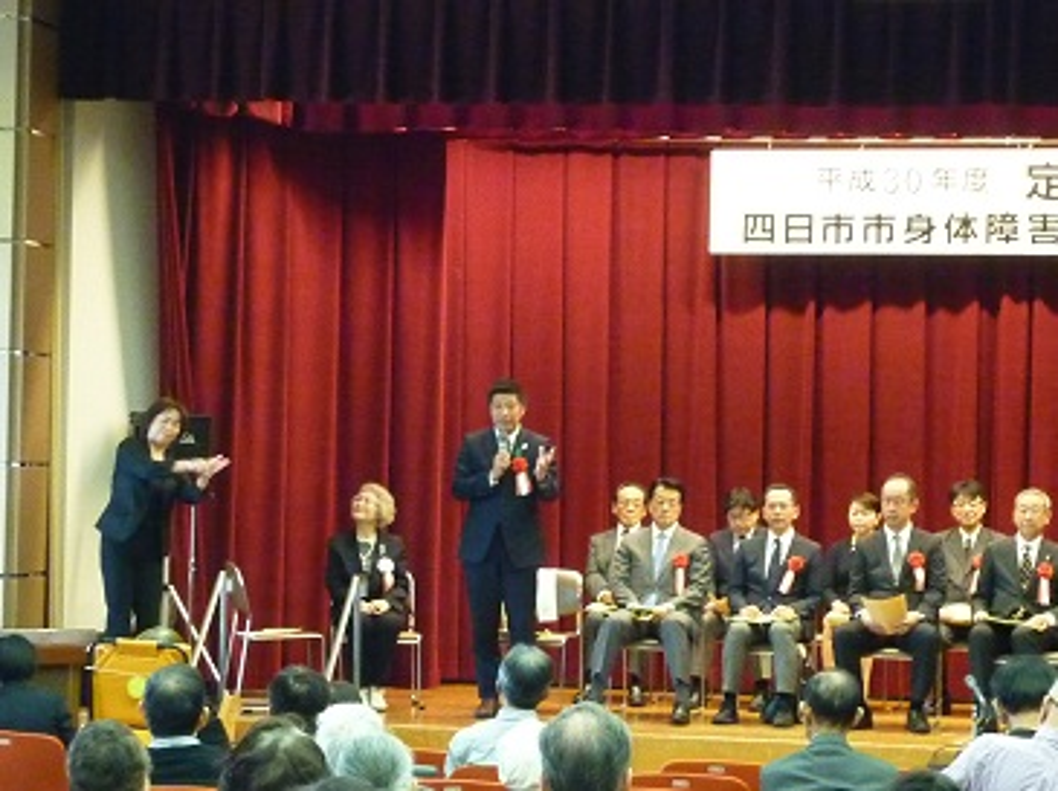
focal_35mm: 106
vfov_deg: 13.9
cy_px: 396
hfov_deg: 18.6
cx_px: 529
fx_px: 3237
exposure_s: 1/15
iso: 800
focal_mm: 9.9
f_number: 3.6
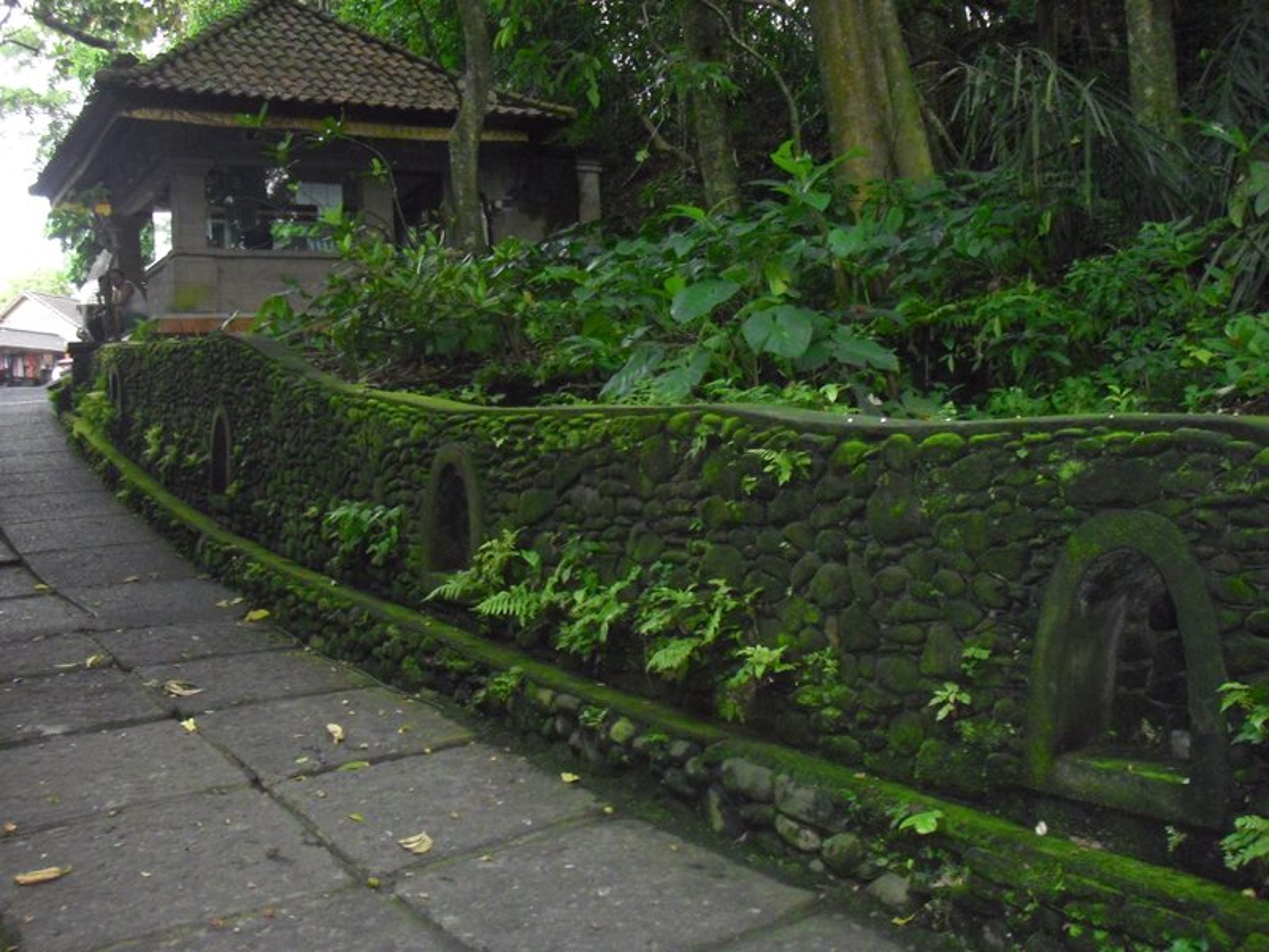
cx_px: 634
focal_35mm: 38
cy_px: 476
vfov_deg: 37.7
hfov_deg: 49.0
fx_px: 1393
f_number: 2.8
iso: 400
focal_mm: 6.2
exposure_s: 1/60
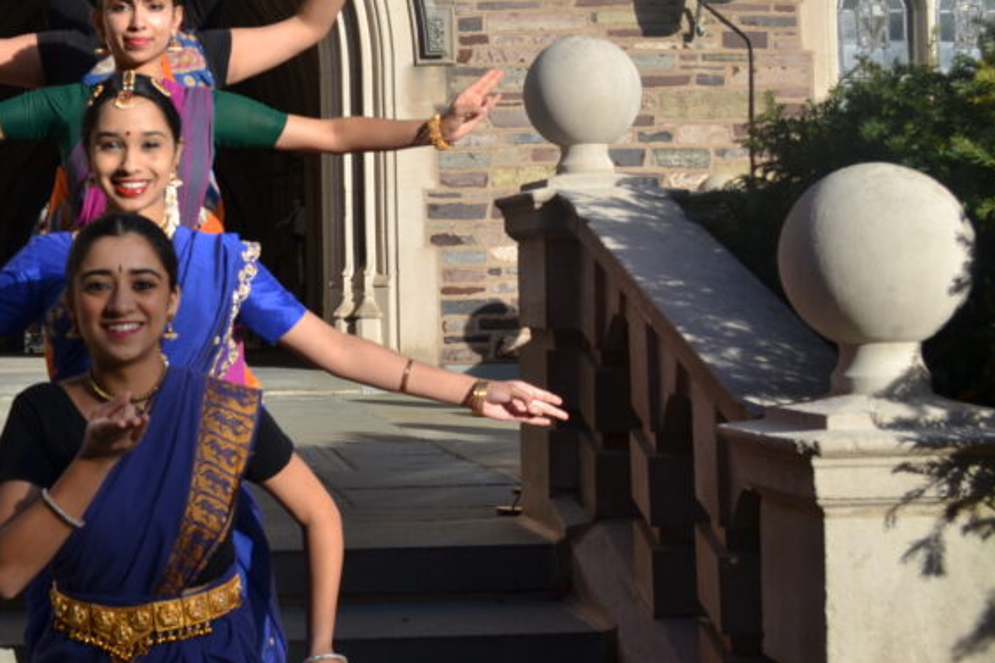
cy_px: 217
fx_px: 1796
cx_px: 149
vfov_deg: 20.8
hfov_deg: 30.0
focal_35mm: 65
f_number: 7.1
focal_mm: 24
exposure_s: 1/200
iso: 100
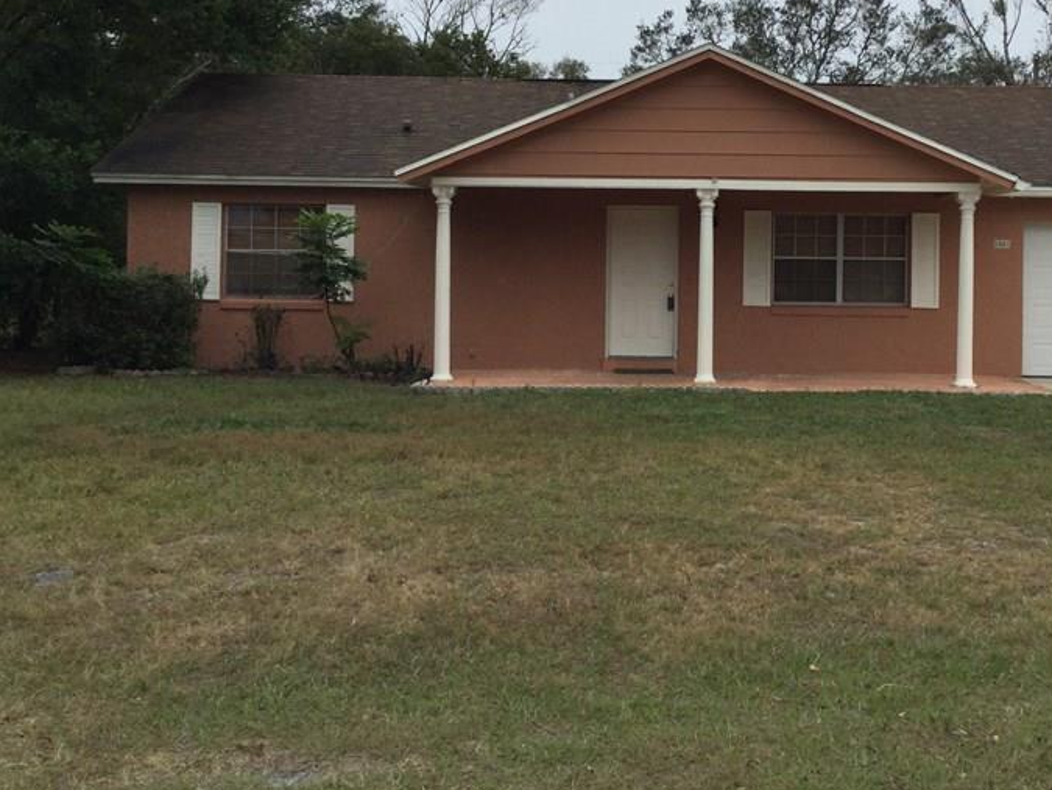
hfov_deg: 40.1
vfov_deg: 30.6
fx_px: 1429
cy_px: 249
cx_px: 672
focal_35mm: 47
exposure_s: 1/473
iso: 25
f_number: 2.4
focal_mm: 3.3
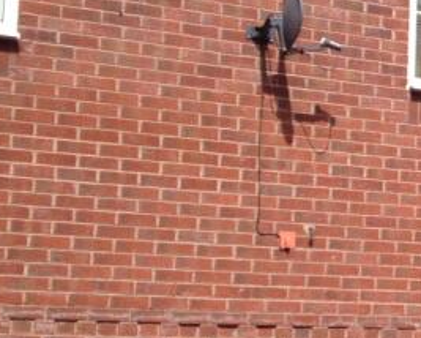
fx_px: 1633
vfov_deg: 11.8
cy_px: 145
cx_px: 706
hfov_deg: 13.5
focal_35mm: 131
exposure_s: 1/2045
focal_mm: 4.28
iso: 50
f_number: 2.4
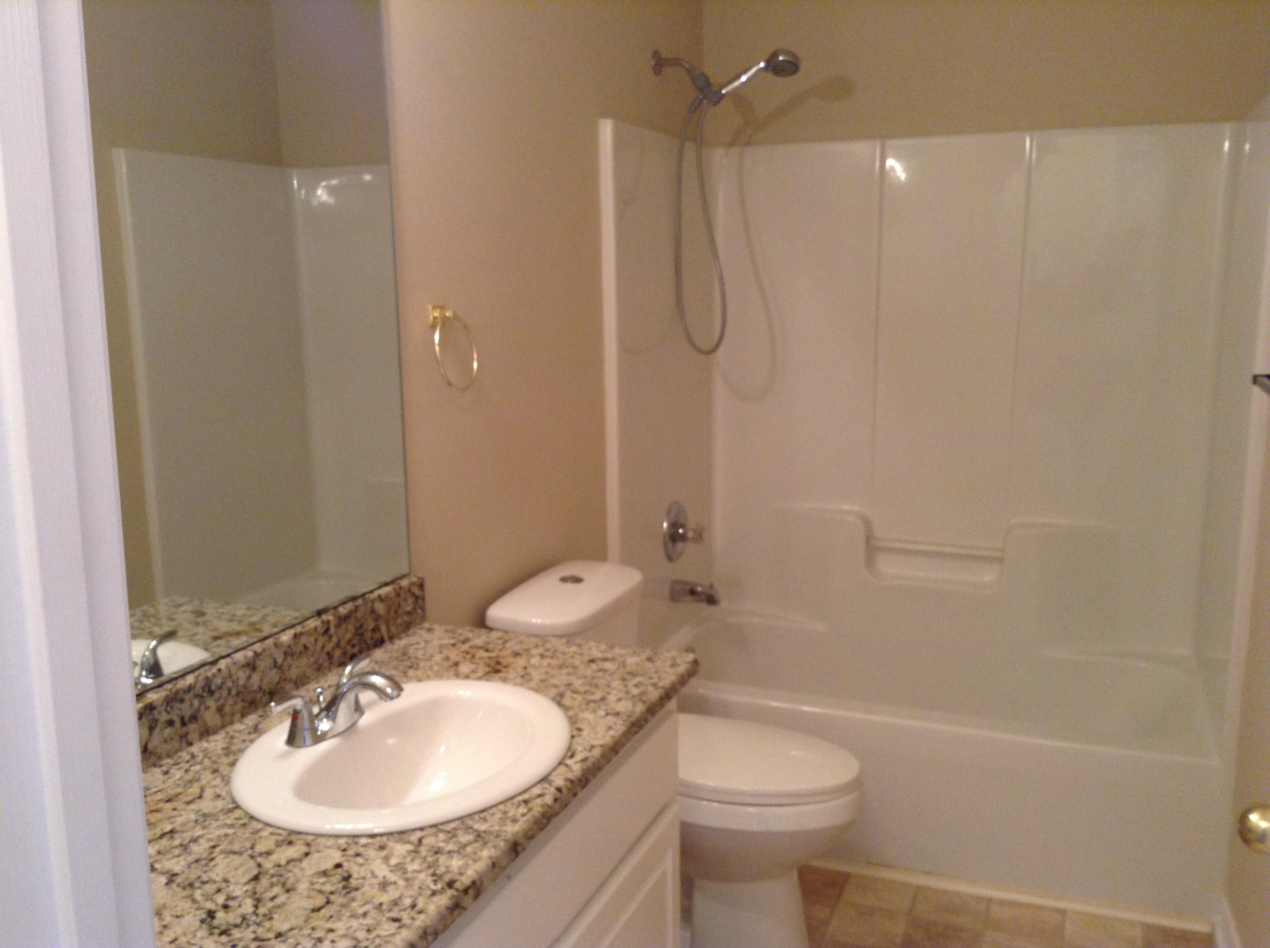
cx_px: 635
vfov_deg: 42.8
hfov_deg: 55.4
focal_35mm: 33
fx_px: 1209
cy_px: 474
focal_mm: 3.3
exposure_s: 1/25
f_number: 2.4
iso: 100
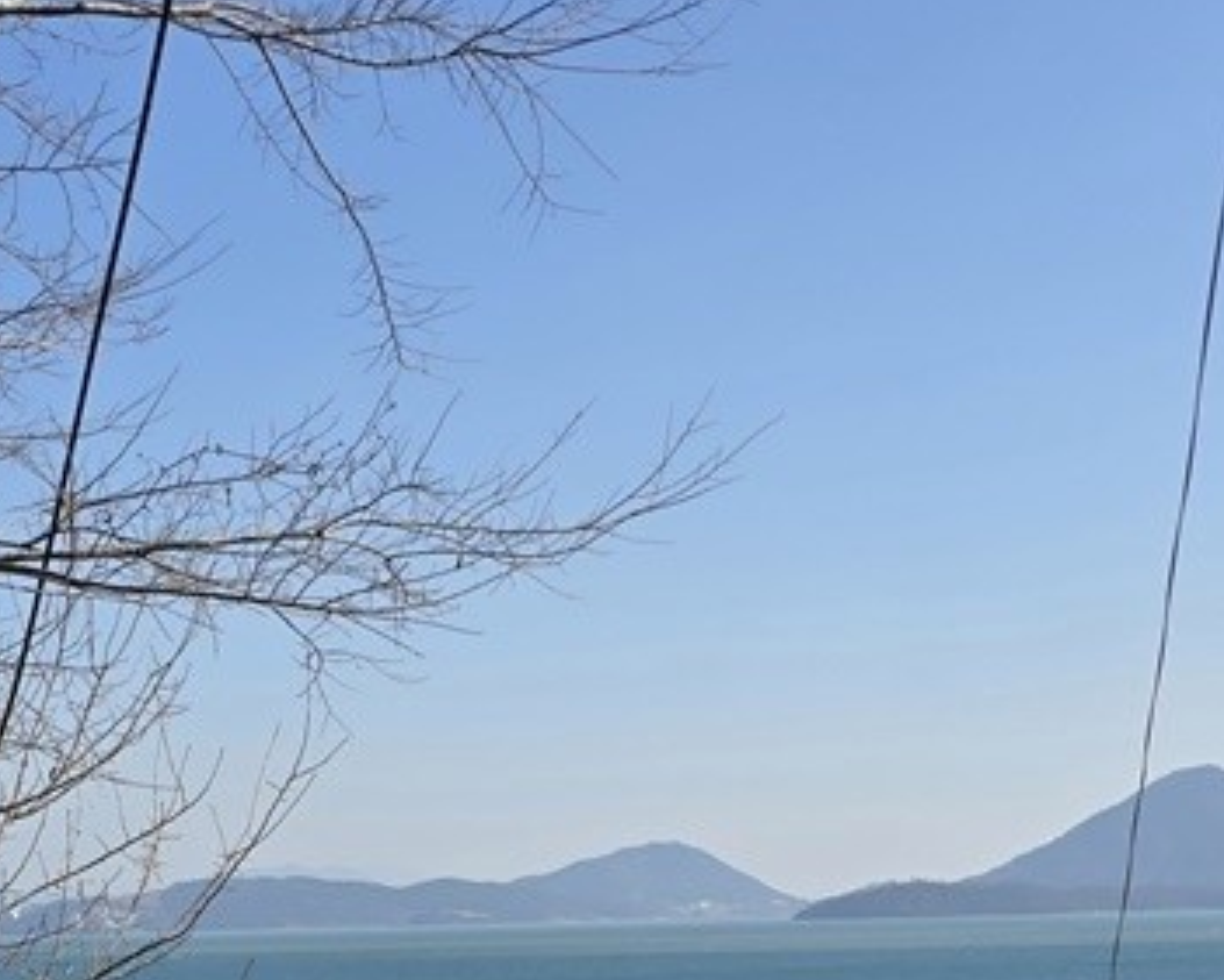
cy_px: 1011
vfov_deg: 22.8
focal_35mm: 64
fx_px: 2319
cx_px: 188
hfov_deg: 28.7
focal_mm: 6.3
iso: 12
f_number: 1.7
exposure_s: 1/909
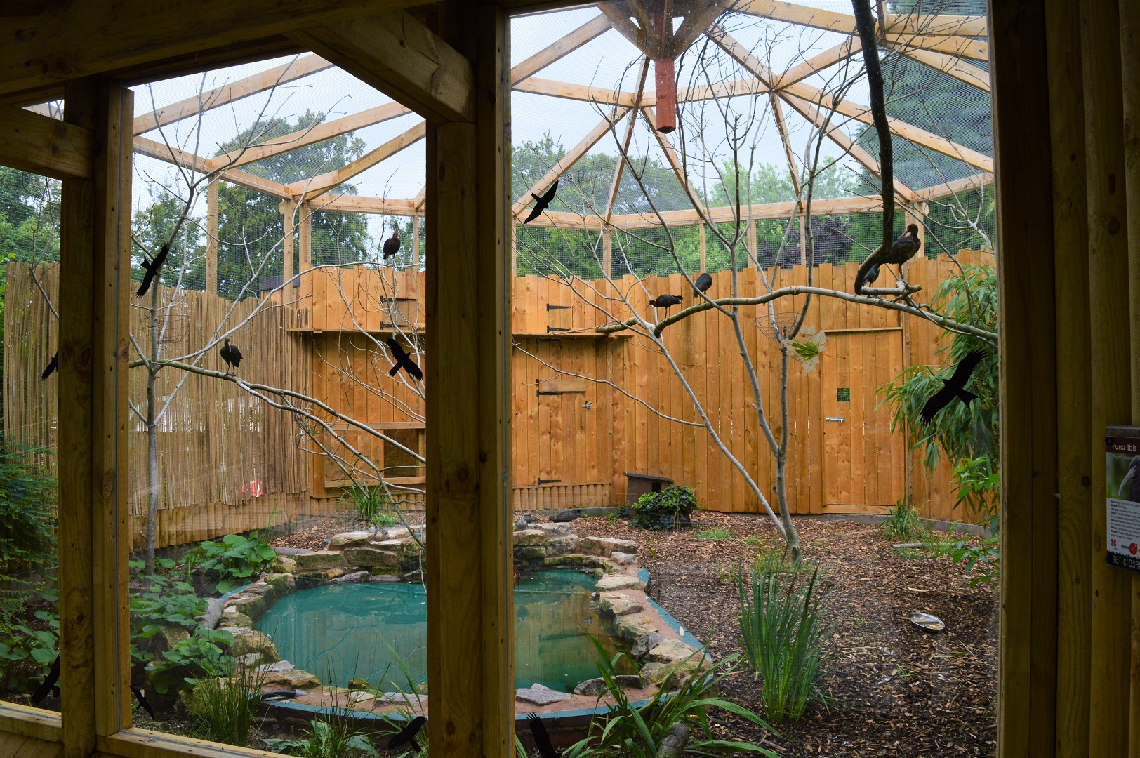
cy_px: 379
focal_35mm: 27
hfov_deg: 67.4
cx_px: 570
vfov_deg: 47.9
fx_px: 854
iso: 400
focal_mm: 18
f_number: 10
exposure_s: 1/250
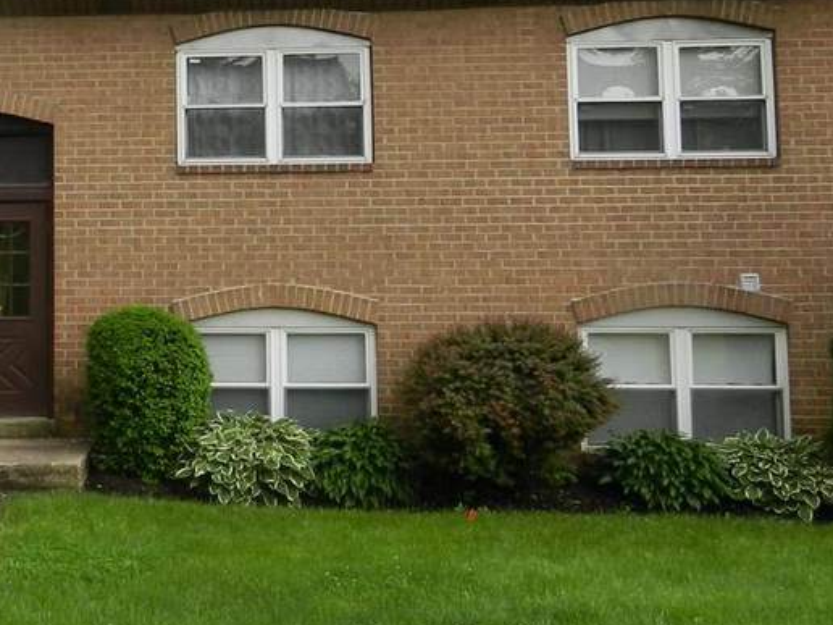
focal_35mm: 57
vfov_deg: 25.3
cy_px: 144
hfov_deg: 32.6
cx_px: 142
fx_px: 1372
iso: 160
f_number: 3.4
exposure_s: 1/250
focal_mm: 4
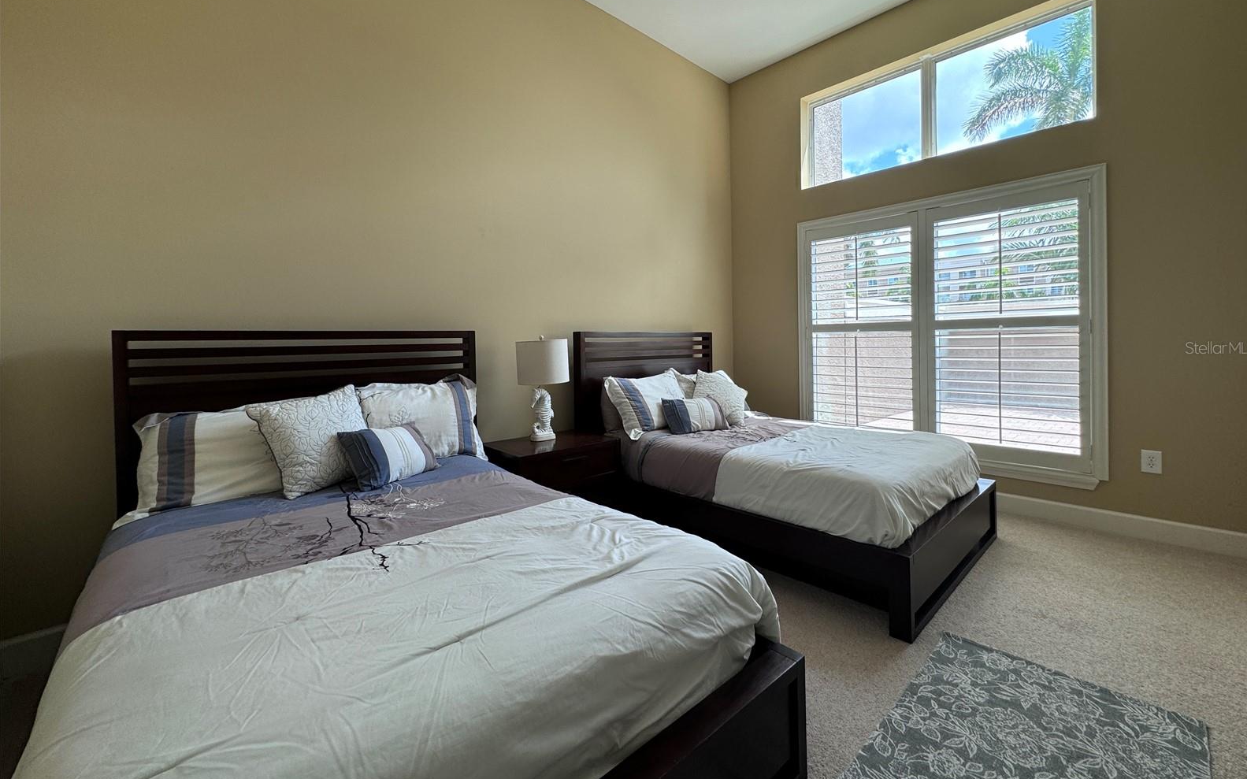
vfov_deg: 74.5
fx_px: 510
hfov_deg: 101.5
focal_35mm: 15
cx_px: 629
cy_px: 347
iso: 50
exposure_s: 1/99
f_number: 2.2
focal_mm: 2.22
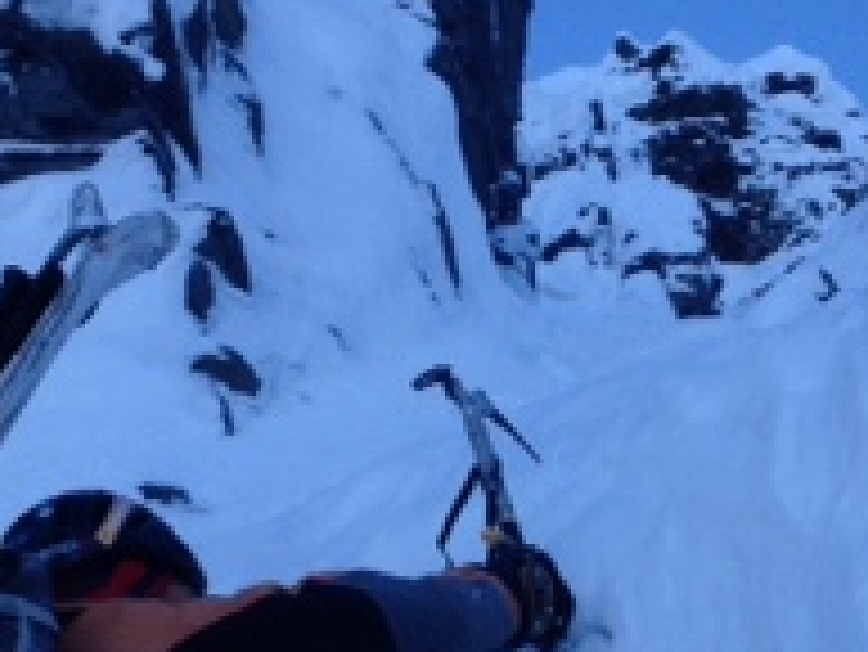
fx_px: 2911
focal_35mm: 116
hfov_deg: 17.0
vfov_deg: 12.7
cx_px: 499
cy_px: 531
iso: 50
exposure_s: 1/796
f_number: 2.4
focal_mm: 4.28
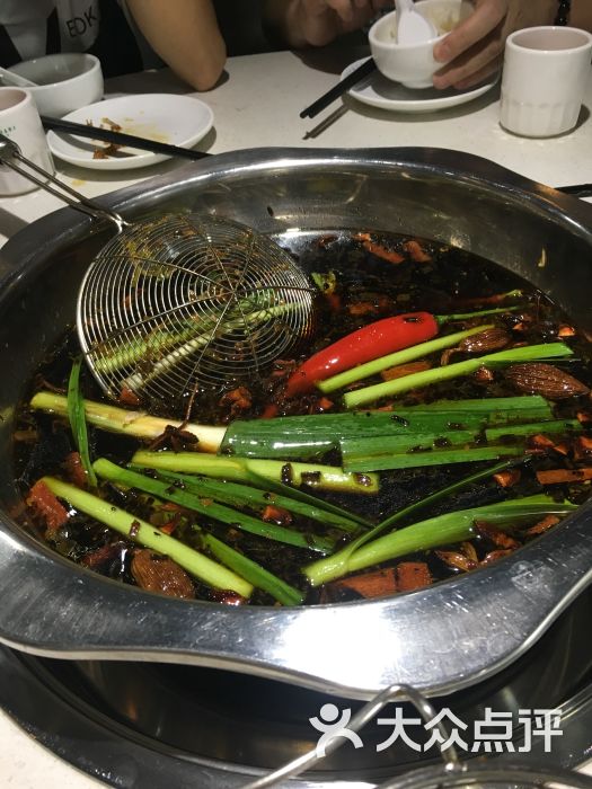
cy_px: 394
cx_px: 296
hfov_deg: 48.2
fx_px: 661
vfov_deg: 61.7
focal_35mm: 29
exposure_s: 1/33
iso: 100
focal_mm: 4.15
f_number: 2.2
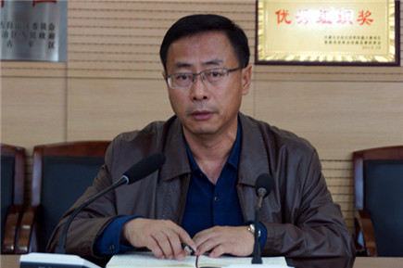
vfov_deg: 13.0
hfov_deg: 19.5
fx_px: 1174
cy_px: 134
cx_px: 202
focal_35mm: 105
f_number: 5
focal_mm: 70
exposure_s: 1/25
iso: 400
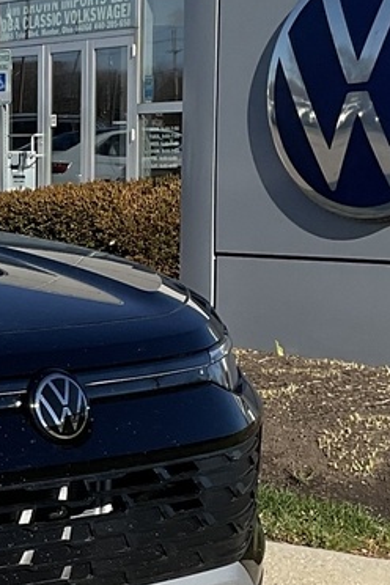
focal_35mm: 83
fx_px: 1349
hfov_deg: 15.2
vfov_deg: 24.5
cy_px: 281
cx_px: -200
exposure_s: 1/2227
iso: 16
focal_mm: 3
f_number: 1.8
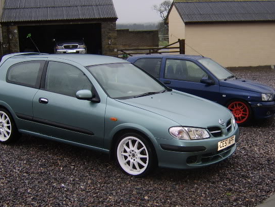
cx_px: 129
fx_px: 357
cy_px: 99
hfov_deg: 42.1
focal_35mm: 45
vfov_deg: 32.2
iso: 71
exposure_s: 1/60
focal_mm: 9.86
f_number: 2.7
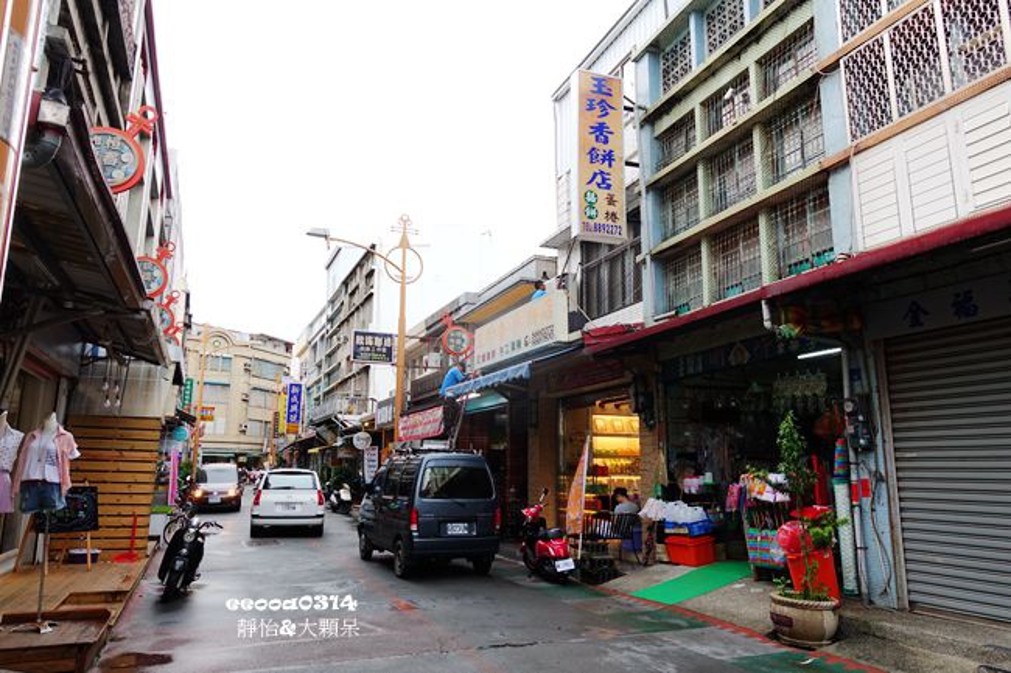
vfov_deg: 53.1
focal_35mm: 24
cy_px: 336
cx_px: 506
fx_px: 674
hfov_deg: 73.8
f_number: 3.5
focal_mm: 8.8
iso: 125
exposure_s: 1/80
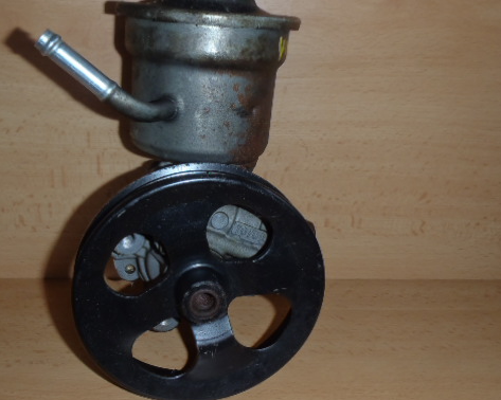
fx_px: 548
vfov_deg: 40.1
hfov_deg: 48.8
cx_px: 202
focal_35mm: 37
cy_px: 186
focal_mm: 5
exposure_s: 1/30
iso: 100
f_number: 3.9
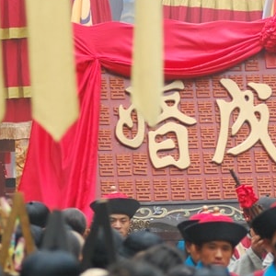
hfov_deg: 4.3
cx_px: 326
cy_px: 218
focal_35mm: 409
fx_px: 3689
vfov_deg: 4.3
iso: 640
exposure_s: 1/320
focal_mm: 120
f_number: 3.2
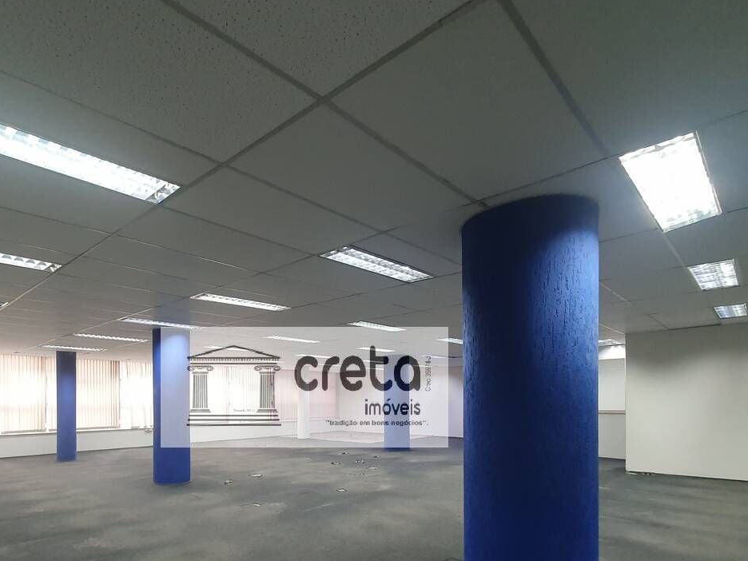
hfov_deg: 80.9
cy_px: 388
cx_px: 304
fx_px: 432
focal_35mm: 20
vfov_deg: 63.8
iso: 320
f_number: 2.2
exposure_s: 1/60
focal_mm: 1.8
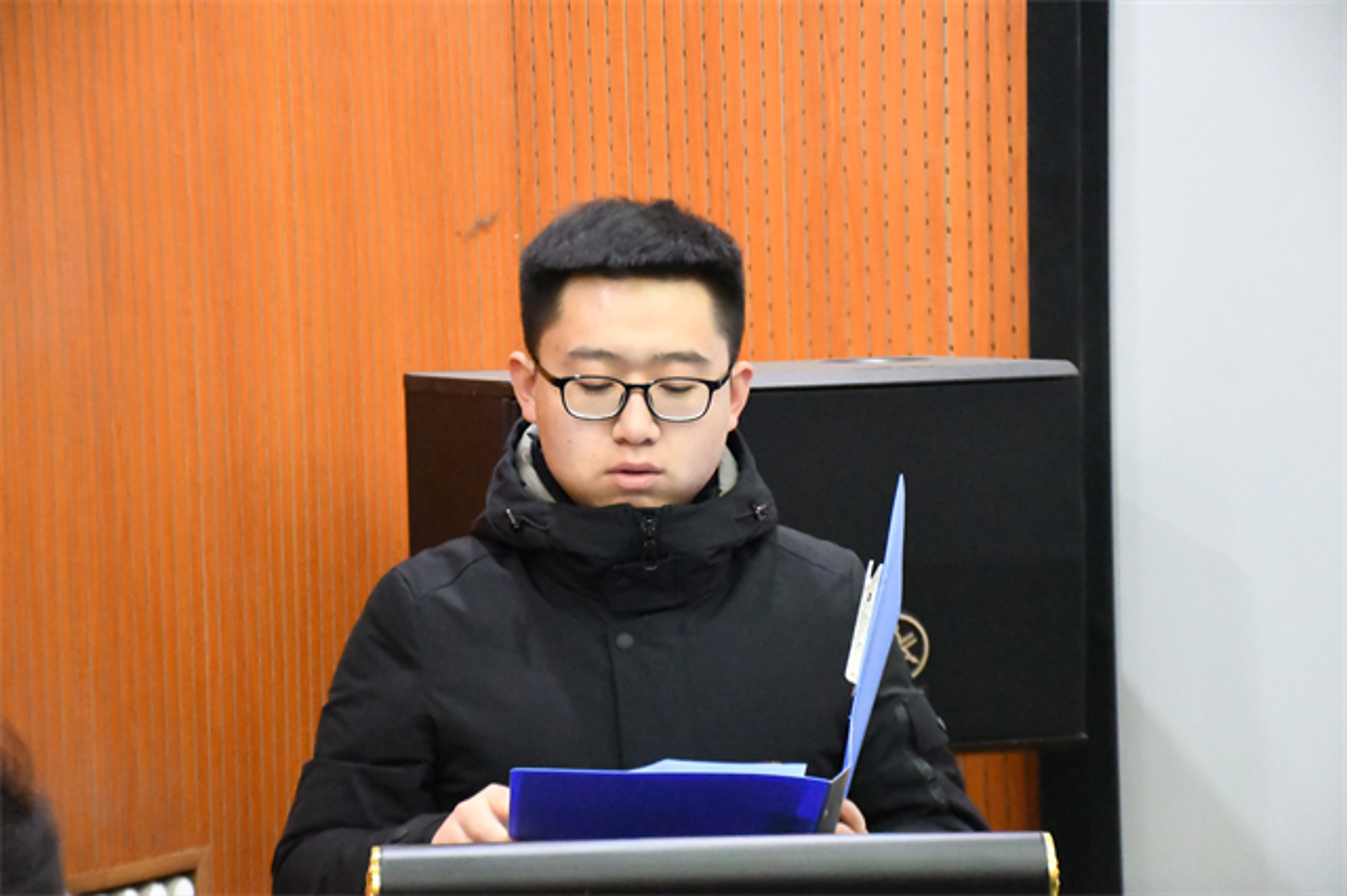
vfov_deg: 12.2
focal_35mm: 112
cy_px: 448
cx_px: 674
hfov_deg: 18.3
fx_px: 4188
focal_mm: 75
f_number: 5
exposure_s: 1/125
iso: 28800
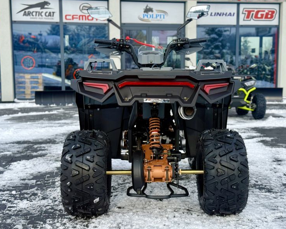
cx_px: 152
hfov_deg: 36.6
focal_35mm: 51
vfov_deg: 29.7
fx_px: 432
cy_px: 113
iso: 64
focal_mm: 6.76
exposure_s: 1/1353
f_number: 1.78
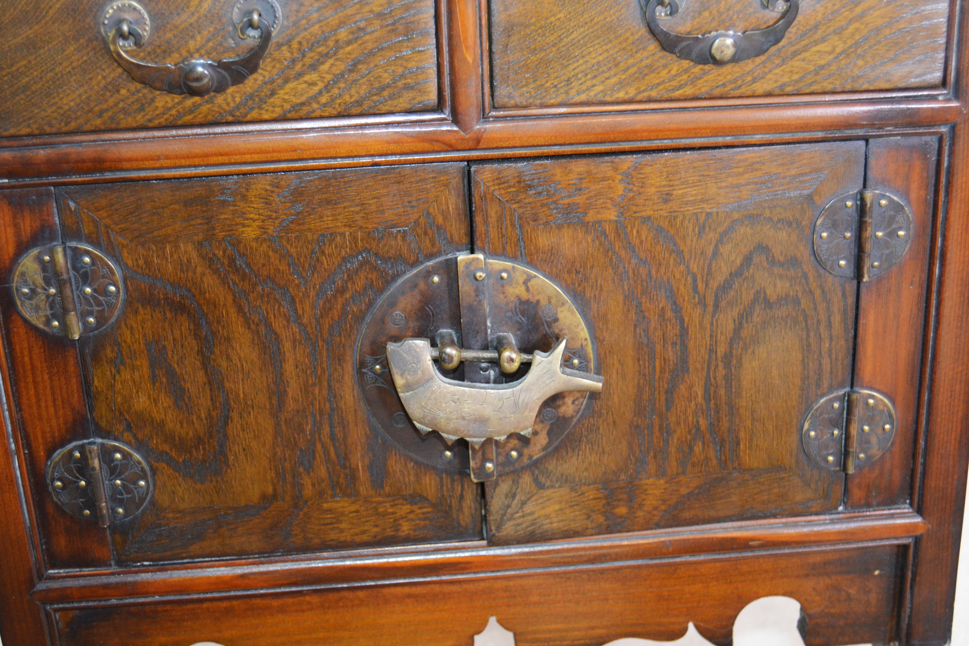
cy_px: 323
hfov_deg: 43.6
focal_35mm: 45
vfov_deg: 29.9
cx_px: 484
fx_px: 1211
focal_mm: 30
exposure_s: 1/60
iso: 1400
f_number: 4.2
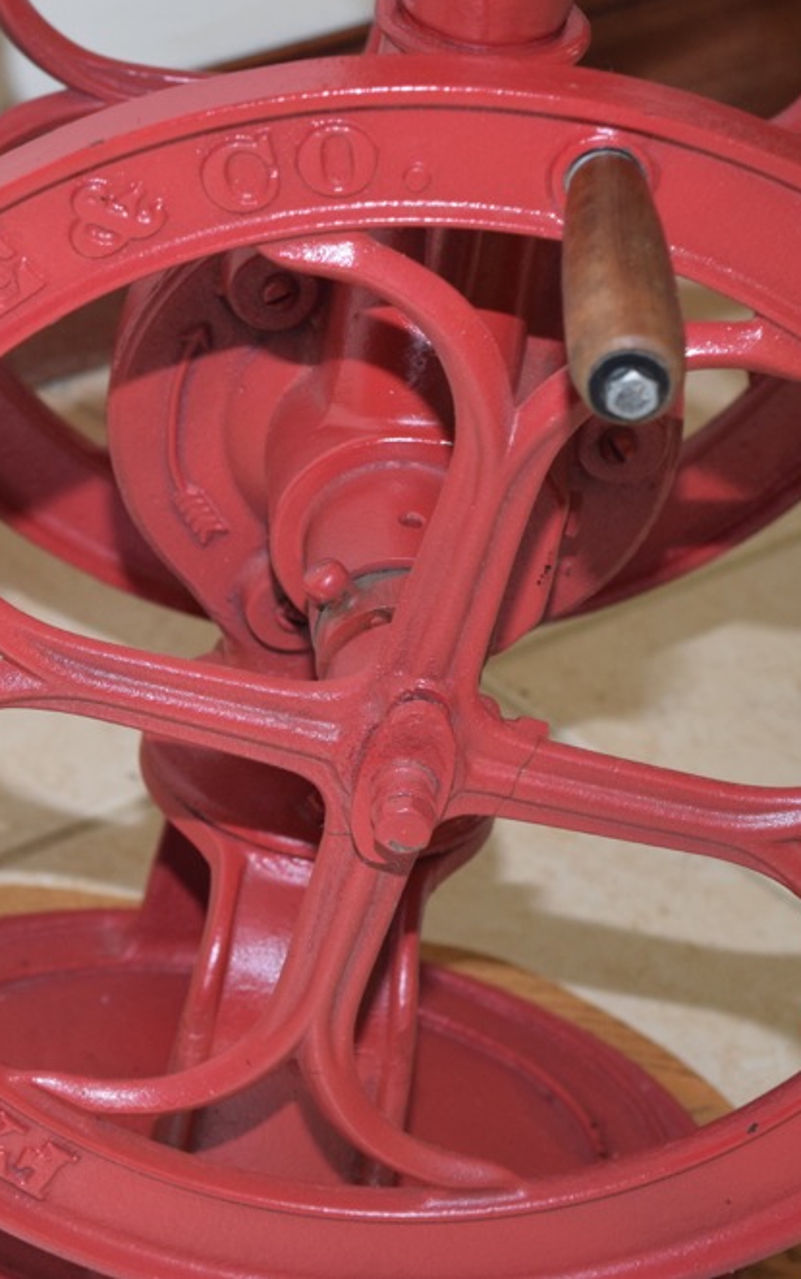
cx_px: -64
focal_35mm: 127
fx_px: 4423
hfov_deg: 10.2
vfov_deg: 16.5
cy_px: 638
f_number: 5.6
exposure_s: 1/100
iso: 800
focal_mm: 55
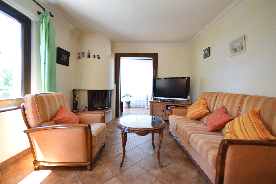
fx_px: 115
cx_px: 138
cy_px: 92
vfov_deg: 77.3
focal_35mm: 15
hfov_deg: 100.4
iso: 1600
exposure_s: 1/100
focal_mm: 10
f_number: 5
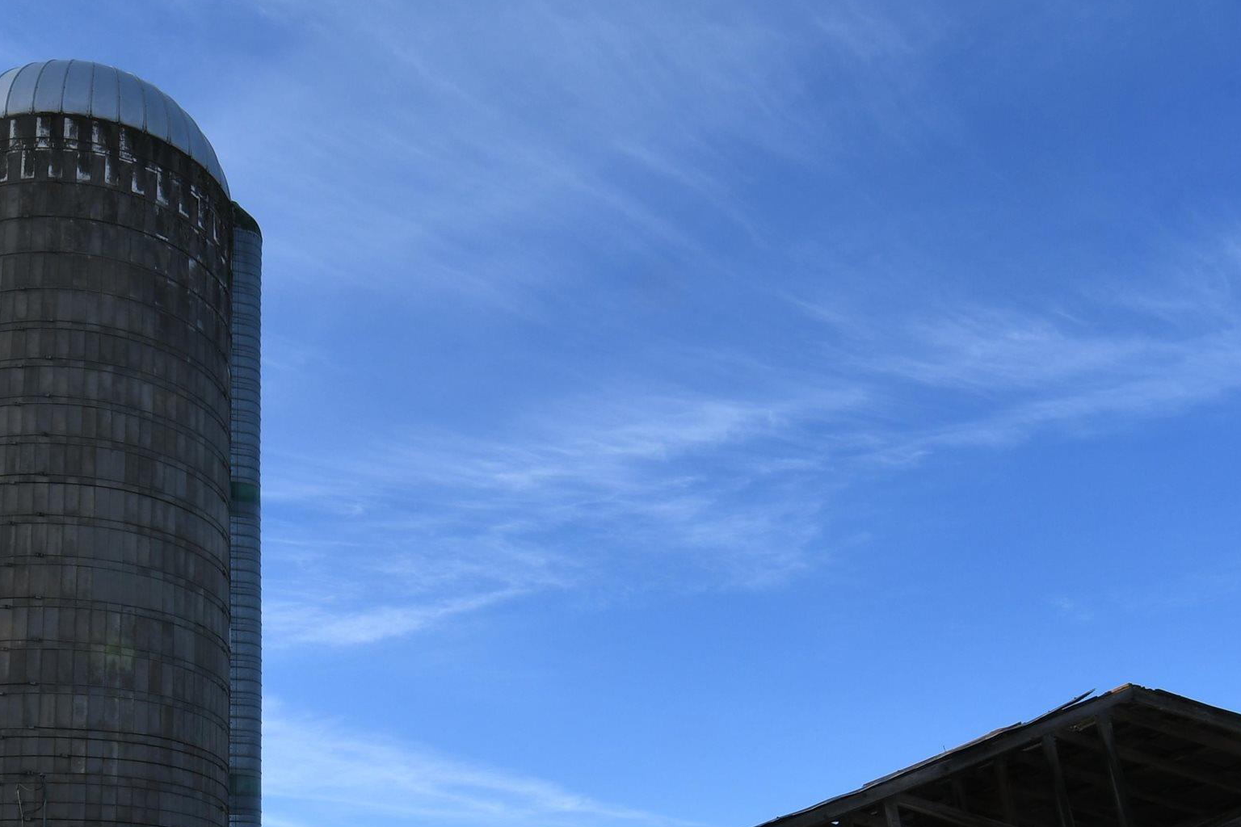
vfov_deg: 35.5
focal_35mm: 36
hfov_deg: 52.0
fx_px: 1241
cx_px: 396
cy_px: 676
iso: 200
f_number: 14
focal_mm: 12
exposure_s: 1/125
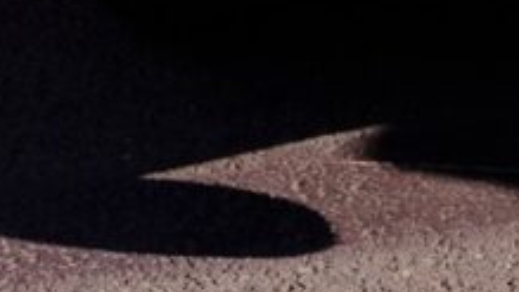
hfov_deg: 14.3
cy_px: -401
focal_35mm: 147
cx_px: 552
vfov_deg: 7.7
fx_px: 2022
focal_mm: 20.2
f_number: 7.1
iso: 1000
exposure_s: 1/2000
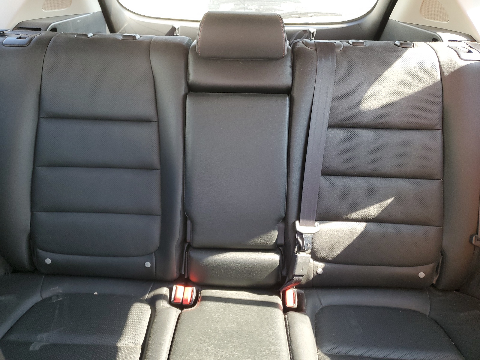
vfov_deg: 53.1
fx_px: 361
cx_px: 240
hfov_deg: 67.3
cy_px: 180
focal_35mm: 26
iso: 81
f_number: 1.5
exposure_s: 1/60.2
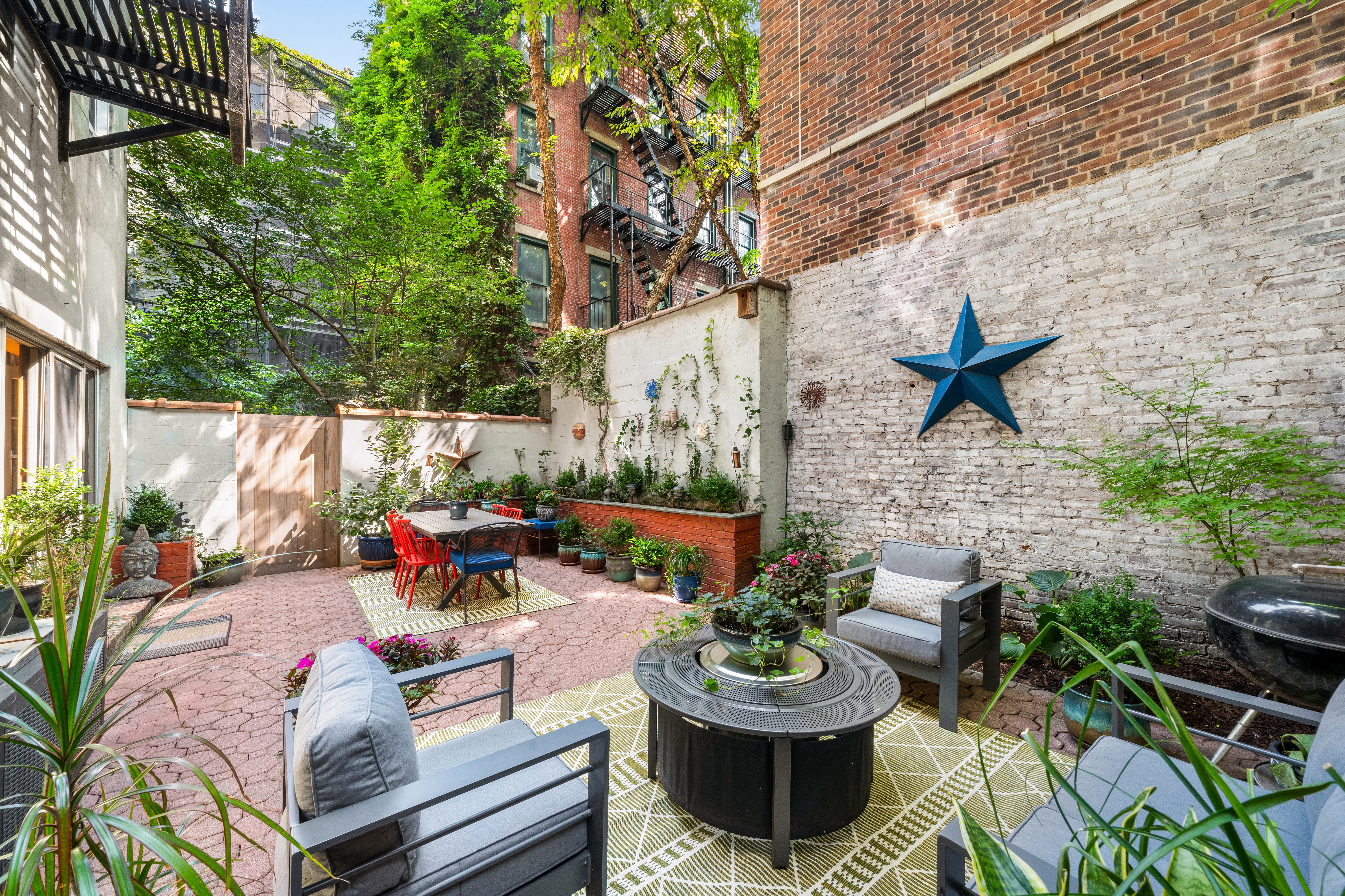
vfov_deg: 85.4
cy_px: 448
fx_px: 486
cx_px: 672
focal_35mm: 13
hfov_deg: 108.3
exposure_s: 1/6
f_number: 13
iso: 640
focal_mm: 13
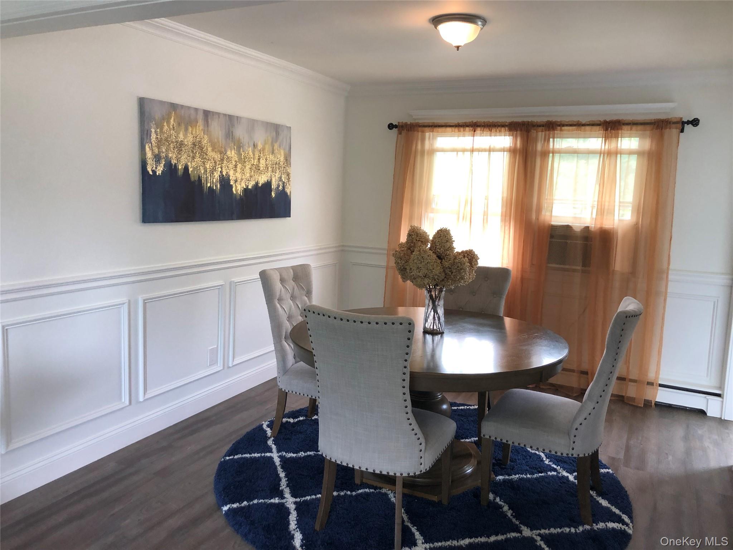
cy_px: 275
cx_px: 366
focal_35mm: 28
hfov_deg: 63.4
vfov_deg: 49.7
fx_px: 593
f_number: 1.8
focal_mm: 3.99
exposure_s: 1/30
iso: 32
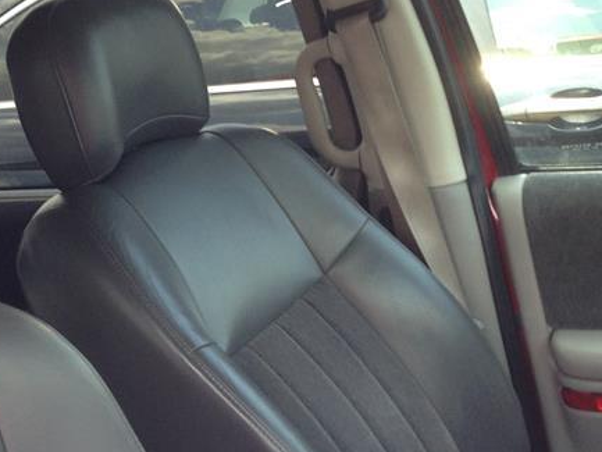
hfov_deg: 24.4
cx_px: 68
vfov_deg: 18.9
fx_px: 1357
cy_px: 218
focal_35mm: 78
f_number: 2.4
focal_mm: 4.13
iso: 64
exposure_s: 1/120
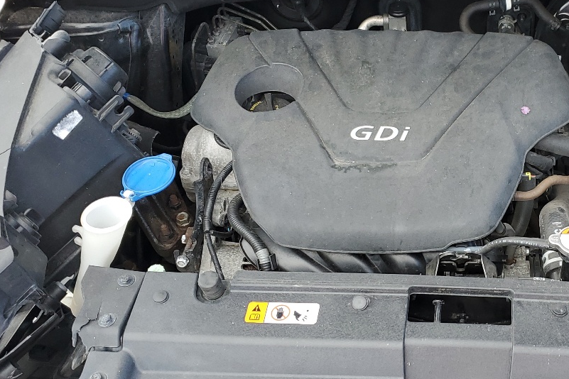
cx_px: 494
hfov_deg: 35.1
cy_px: 191
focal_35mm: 54
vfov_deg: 25.1
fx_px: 853
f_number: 1.5
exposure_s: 1/357
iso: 50
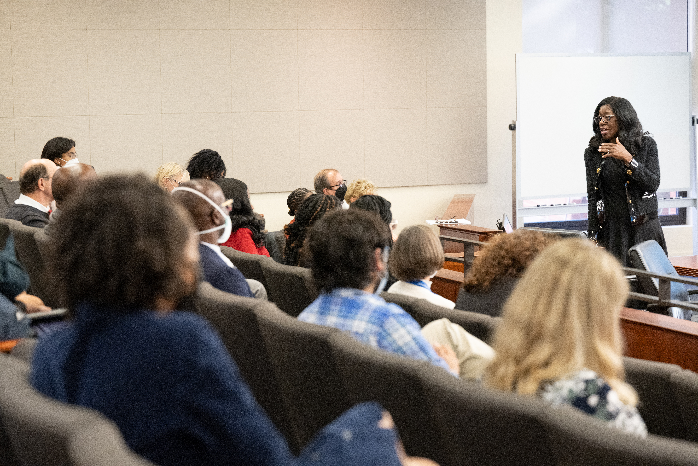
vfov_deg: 17.1
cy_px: 233
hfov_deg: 25.4
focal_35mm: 80
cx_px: 349
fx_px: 1551
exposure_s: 1/160
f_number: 3.5
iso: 5000
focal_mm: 80
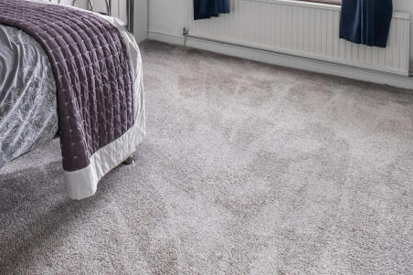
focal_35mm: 34
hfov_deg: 51.8
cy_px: -34
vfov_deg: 33.4
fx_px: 390
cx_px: 75
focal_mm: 10
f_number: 8
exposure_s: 3.7
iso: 160
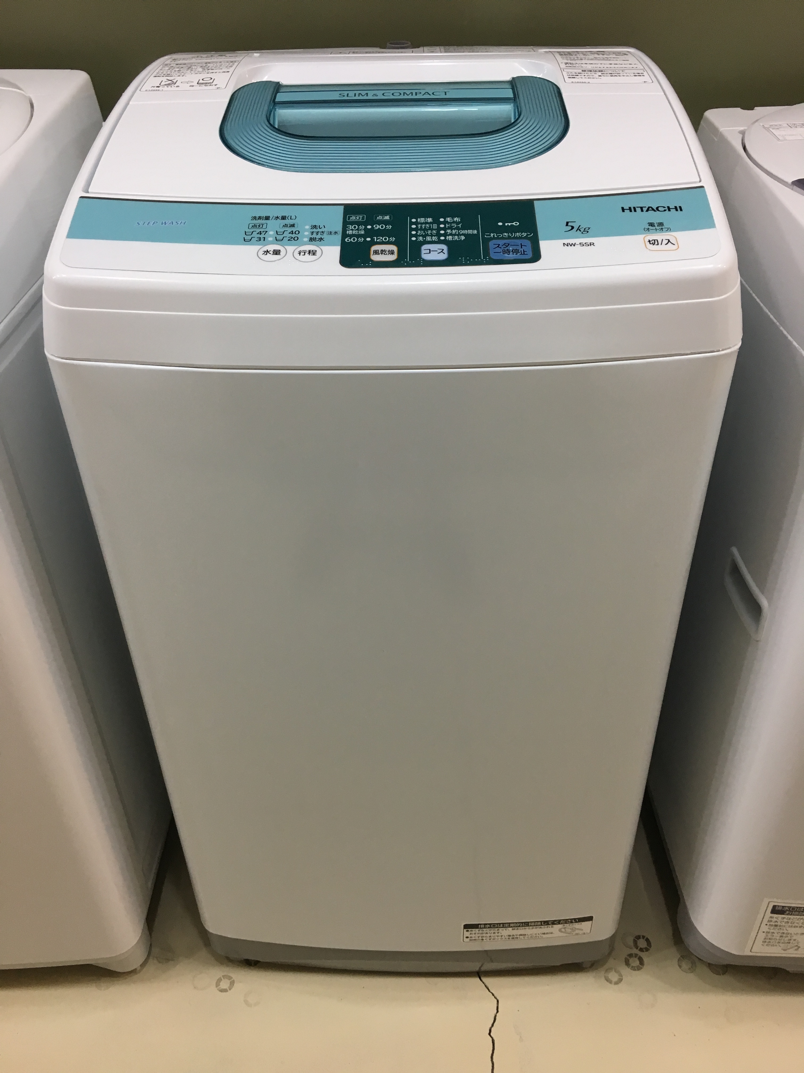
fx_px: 898
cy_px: 536
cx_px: 402
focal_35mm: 29
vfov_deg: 61.7
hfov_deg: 48.2
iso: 80
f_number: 2.2
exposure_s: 1/33
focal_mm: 4.15
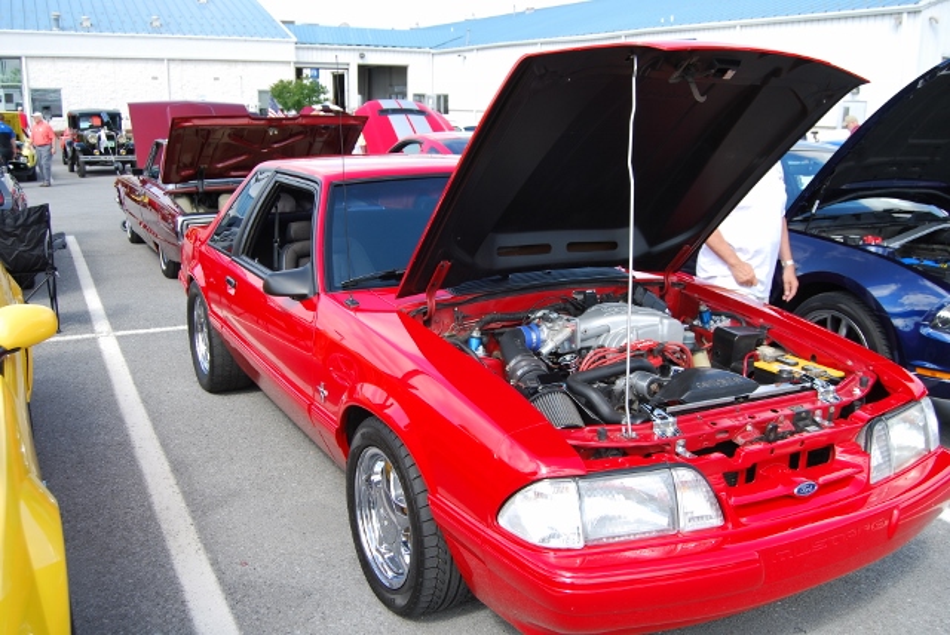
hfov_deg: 55.1
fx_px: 911
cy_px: 318
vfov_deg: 38.4
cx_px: 475
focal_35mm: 34
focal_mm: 23
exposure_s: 1/125
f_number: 5.6
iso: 100
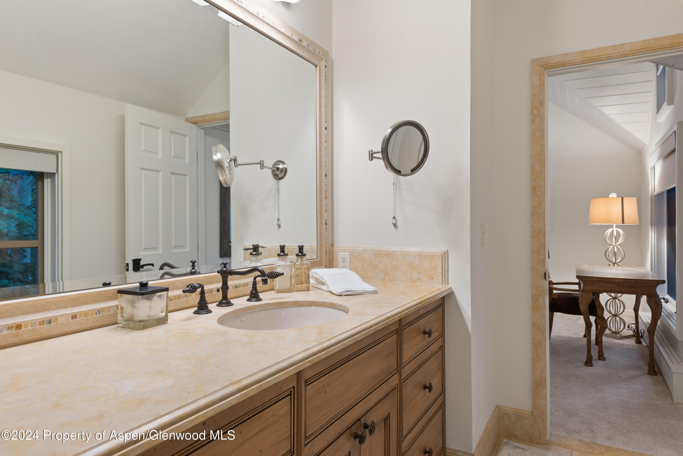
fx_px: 455
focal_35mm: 24
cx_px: 342
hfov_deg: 73.7
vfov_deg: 53.2
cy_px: 228
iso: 500
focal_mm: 24
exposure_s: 1/3
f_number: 7.1
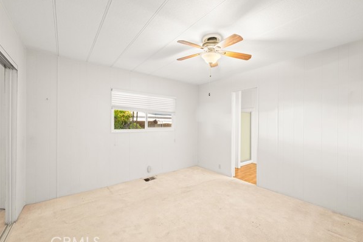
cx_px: 187
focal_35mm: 15
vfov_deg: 77.4
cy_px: 122
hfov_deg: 100.3
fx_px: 151
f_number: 8
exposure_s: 1/5
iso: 1000
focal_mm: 14
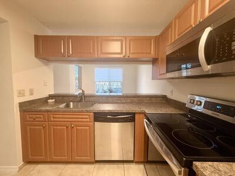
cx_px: 118
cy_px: 88
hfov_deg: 102.1
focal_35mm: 14
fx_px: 95
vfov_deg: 85.7
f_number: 2.2
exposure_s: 1/60
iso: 250
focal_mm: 2.22
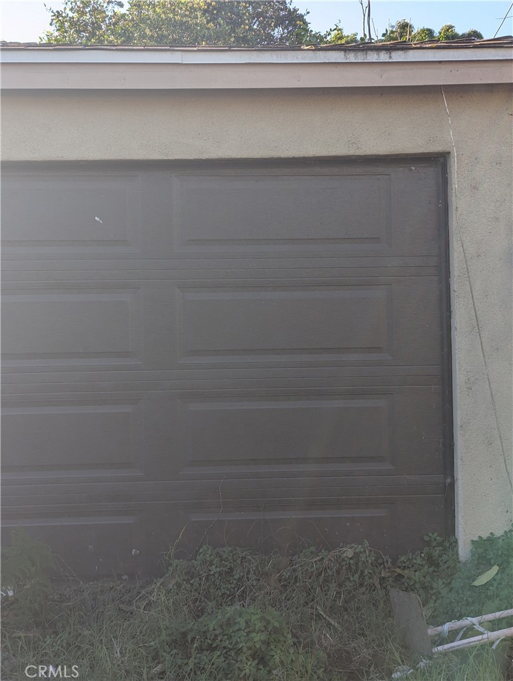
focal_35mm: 48
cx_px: 256
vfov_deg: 39.6
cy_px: 340
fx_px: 946
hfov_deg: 30.3
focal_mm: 6.81
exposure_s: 1/378
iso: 30
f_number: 1.85
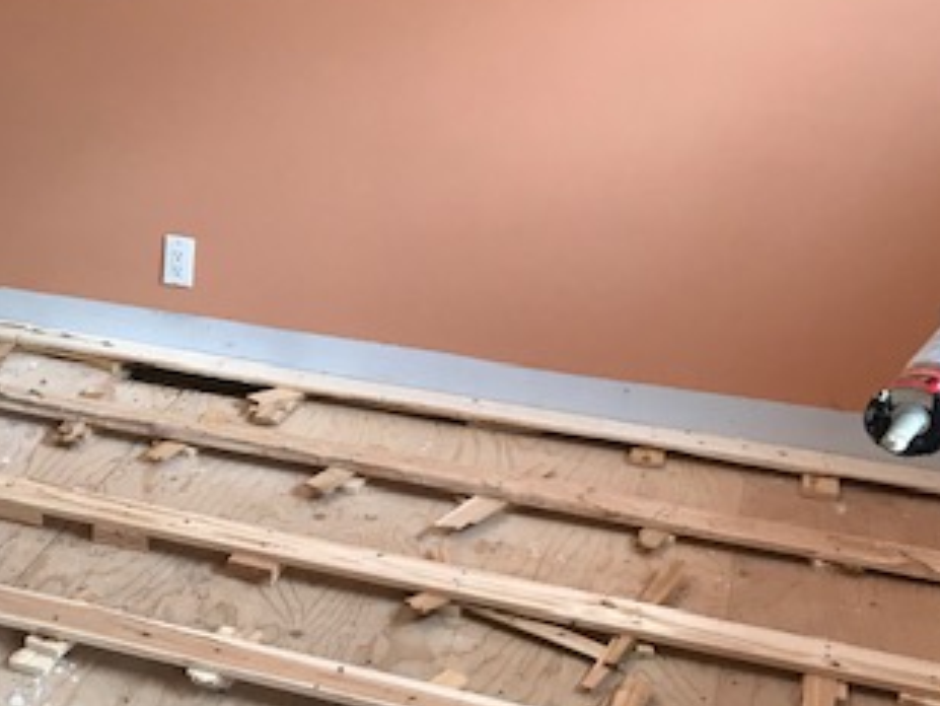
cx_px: 85
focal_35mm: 58
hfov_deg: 31.6
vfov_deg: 25.1
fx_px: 1576
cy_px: 490
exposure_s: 1/20
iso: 40
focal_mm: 3.99
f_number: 1.8
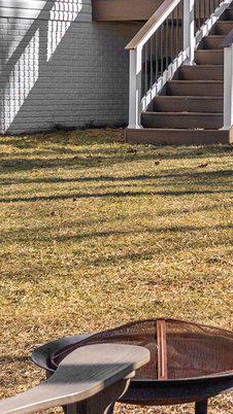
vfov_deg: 15.2
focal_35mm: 140
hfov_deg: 8.6
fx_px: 1538
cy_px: 47
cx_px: 189
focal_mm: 35
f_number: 8
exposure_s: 1/1000
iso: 640
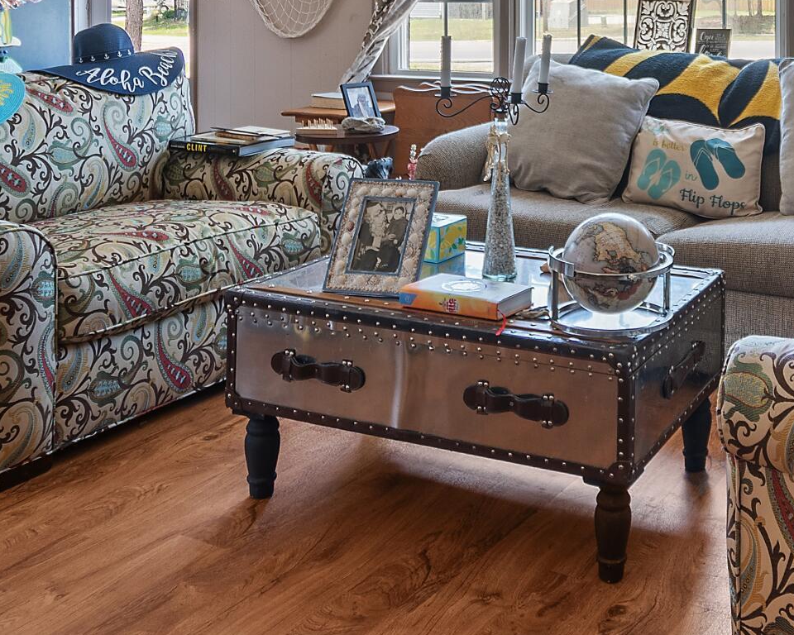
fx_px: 1034
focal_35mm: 44
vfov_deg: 31.6
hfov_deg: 39.8
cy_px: 3
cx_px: 670
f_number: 4.5
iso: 100
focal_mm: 10
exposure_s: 1/5
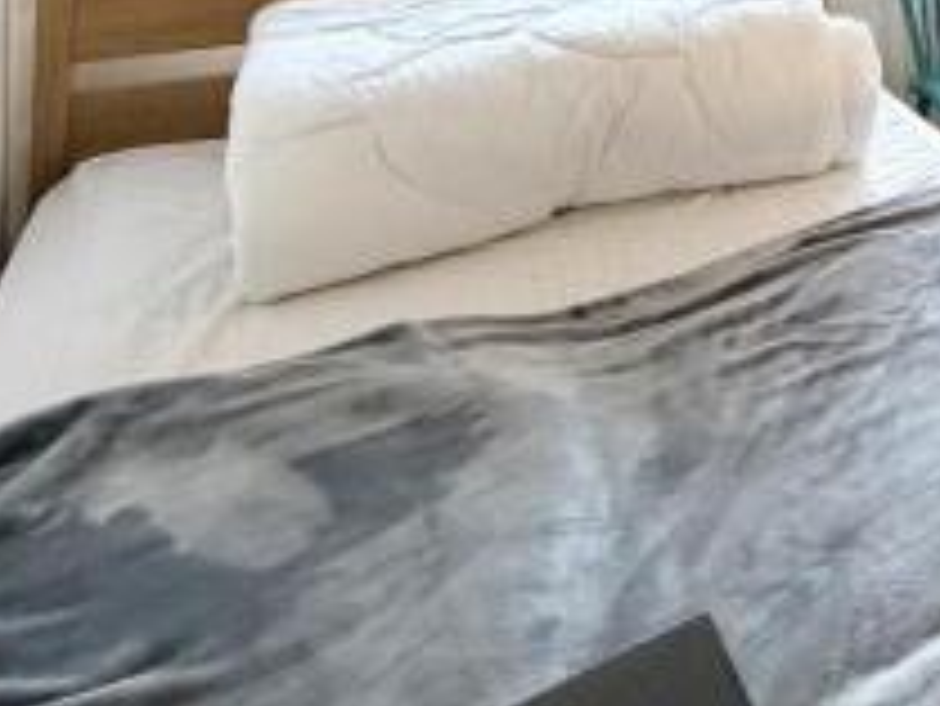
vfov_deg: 28.8
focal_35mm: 39
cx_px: 1194
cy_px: -250
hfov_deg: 34.9
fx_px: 1060
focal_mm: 2.22
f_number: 2.2
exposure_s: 1/121
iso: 125
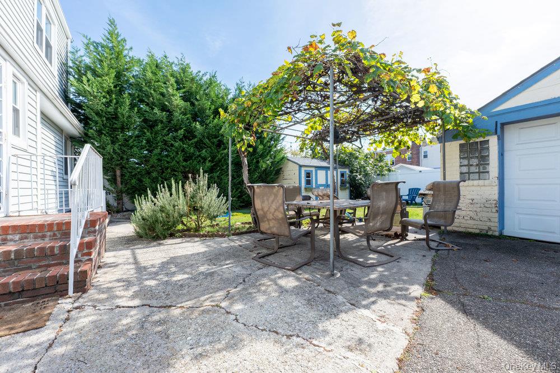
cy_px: 186
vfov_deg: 81.2
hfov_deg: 104.2
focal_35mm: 14
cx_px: 280
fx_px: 218
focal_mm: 14
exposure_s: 1/2000
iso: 320
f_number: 8
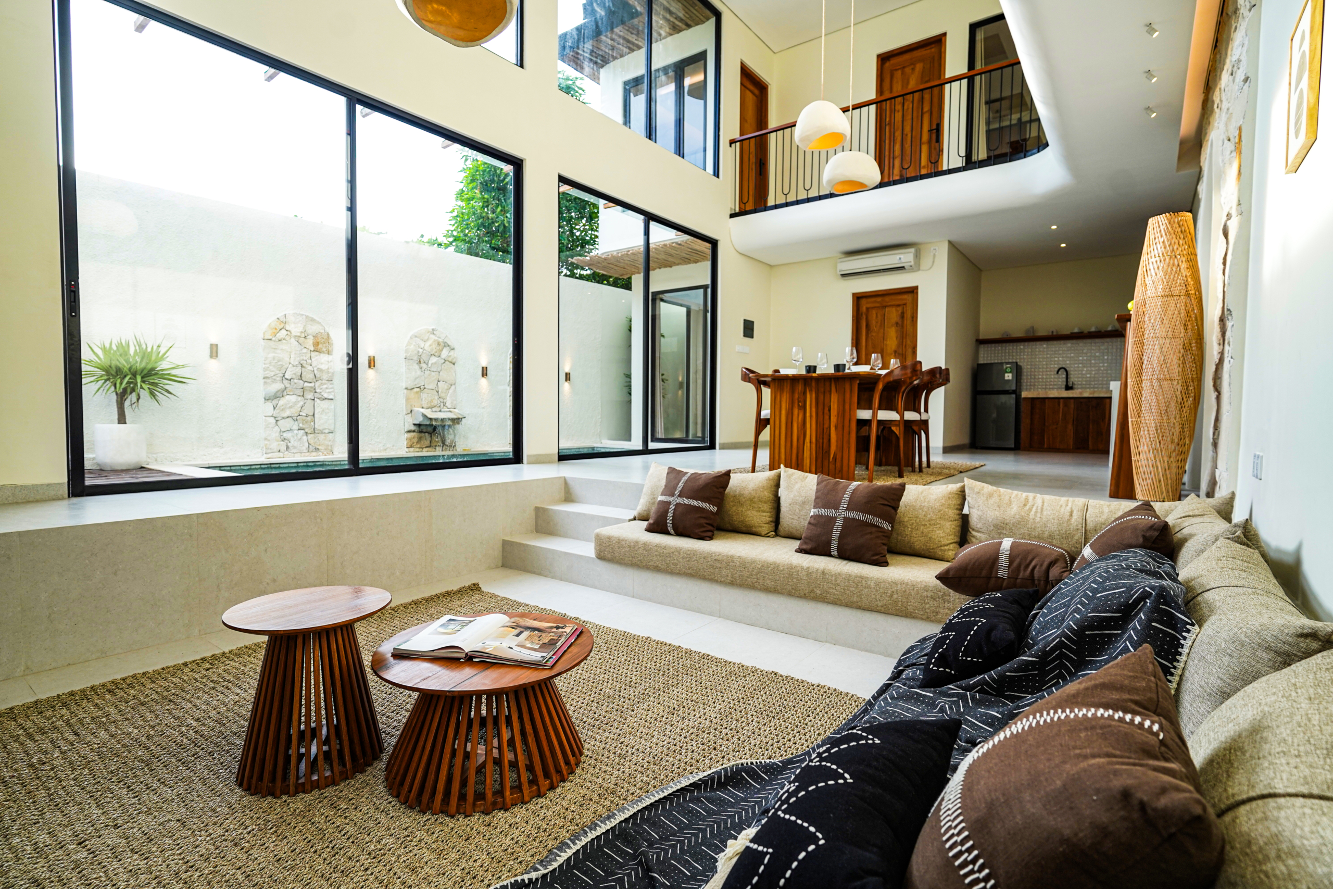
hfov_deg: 93.3
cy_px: 444
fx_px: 629
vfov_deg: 70.4
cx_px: 666
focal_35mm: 17
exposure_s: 1/200
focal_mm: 17
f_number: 4
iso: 320
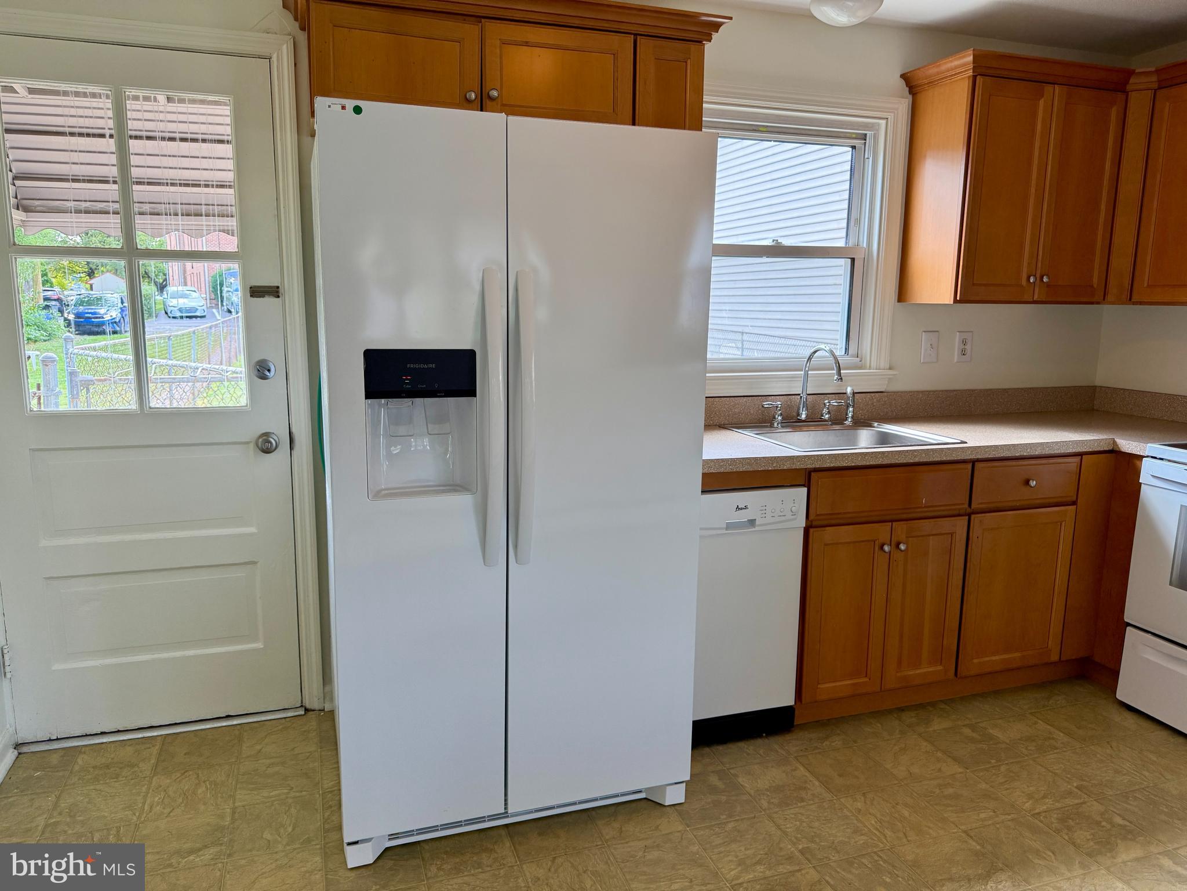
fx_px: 823
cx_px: 594
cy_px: 446
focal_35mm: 24
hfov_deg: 71.6
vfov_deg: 56.8
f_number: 1.78
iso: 160
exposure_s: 1/150
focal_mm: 6.76
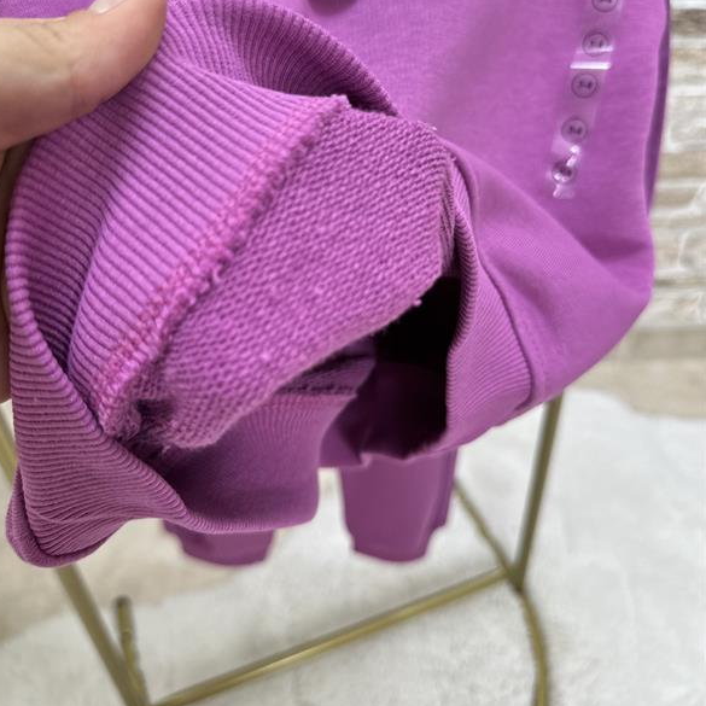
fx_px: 669
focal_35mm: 29
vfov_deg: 55.0
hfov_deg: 55.6
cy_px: 267
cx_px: 345
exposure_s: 1/100
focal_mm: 6.86
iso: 160
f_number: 1.78
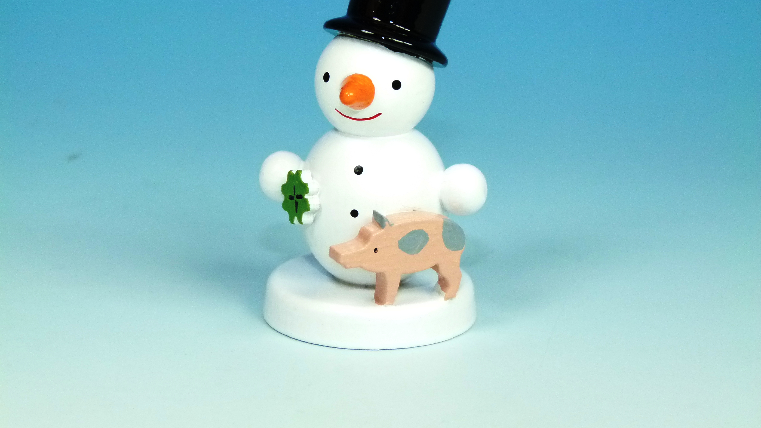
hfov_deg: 17.7
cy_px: 176
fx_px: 2442
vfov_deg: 10.0
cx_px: 380
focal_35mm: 121
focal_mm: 20
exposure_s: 1/1000
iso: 400
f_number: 3.5
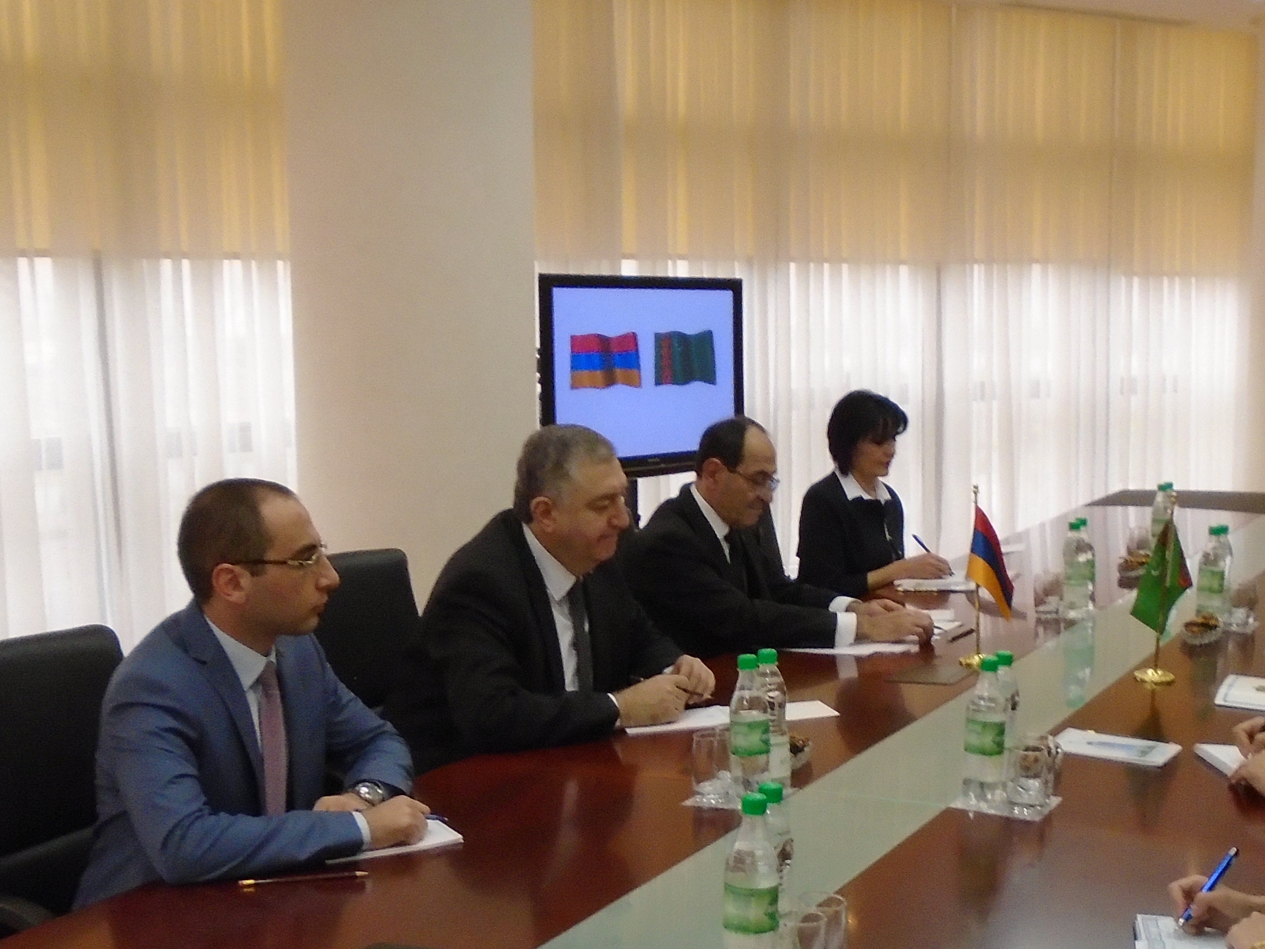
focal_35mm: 52
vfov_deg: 28.0
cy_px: 576
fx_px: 1900
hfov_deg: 36.7
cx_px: 763
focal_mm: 4.6
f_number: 3.2
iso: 320
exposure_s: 1/40
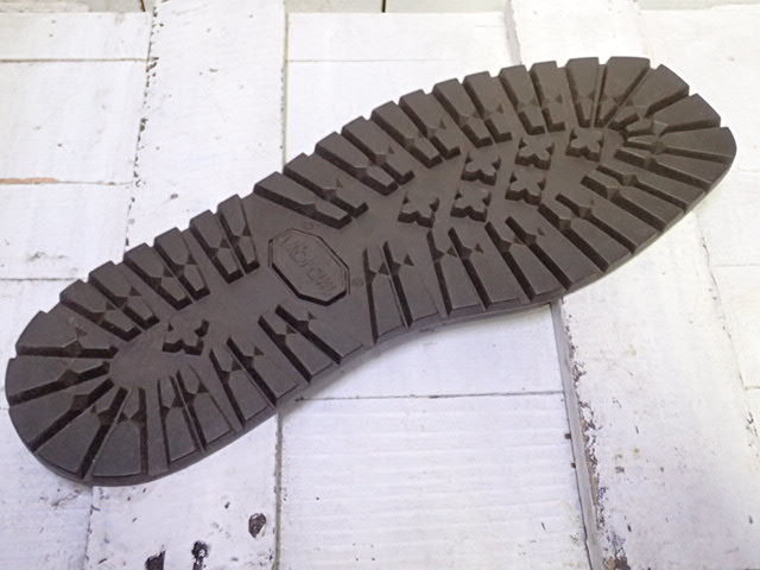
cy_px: 285
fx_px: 944
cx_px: 380
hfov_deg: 43.9
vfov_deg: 33.6
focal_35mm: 43
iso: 800
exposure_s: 1/15
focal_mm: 7.86
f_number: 2.9
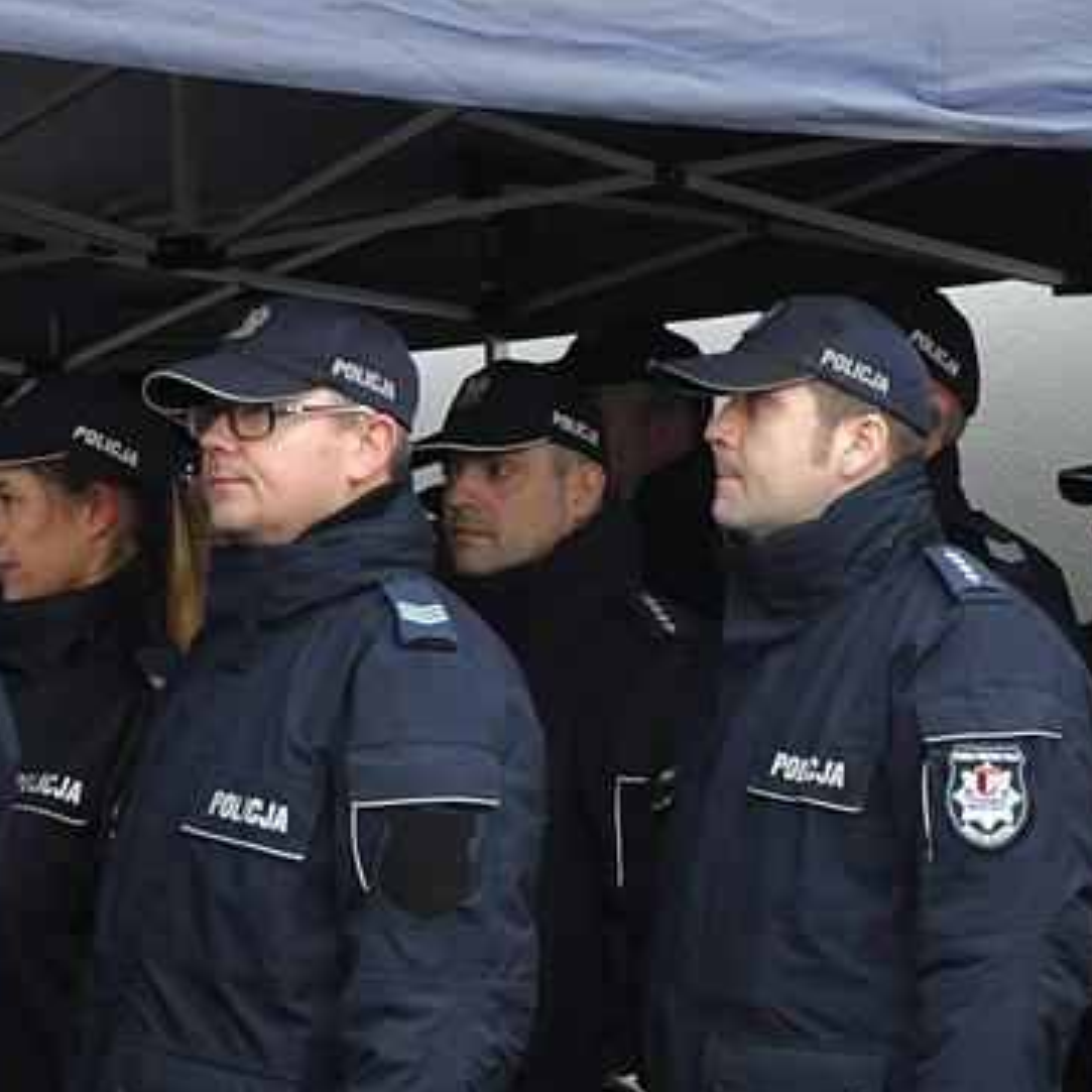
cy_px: 845
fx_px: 5139
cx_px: 726
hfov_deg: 12.1
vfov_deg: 12.1
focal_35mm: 144
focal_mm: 48
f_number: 8
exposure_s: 1/100
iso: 1600
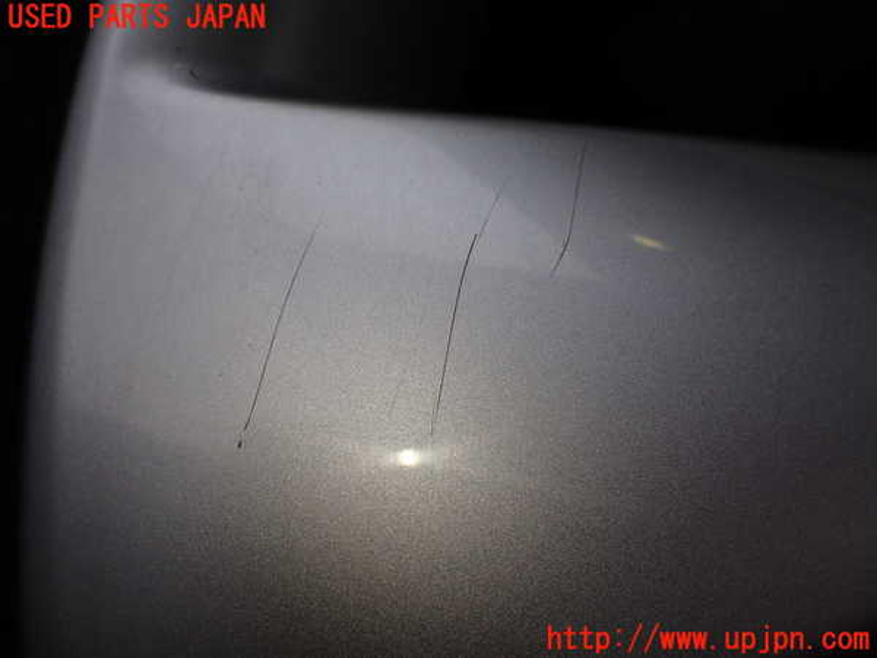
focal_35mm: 30
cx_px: 438
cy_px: 329
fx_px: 760
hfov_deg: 60.0
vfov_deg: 46.8
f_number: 3.2
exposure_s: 1/640
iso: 100
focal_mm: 5.4
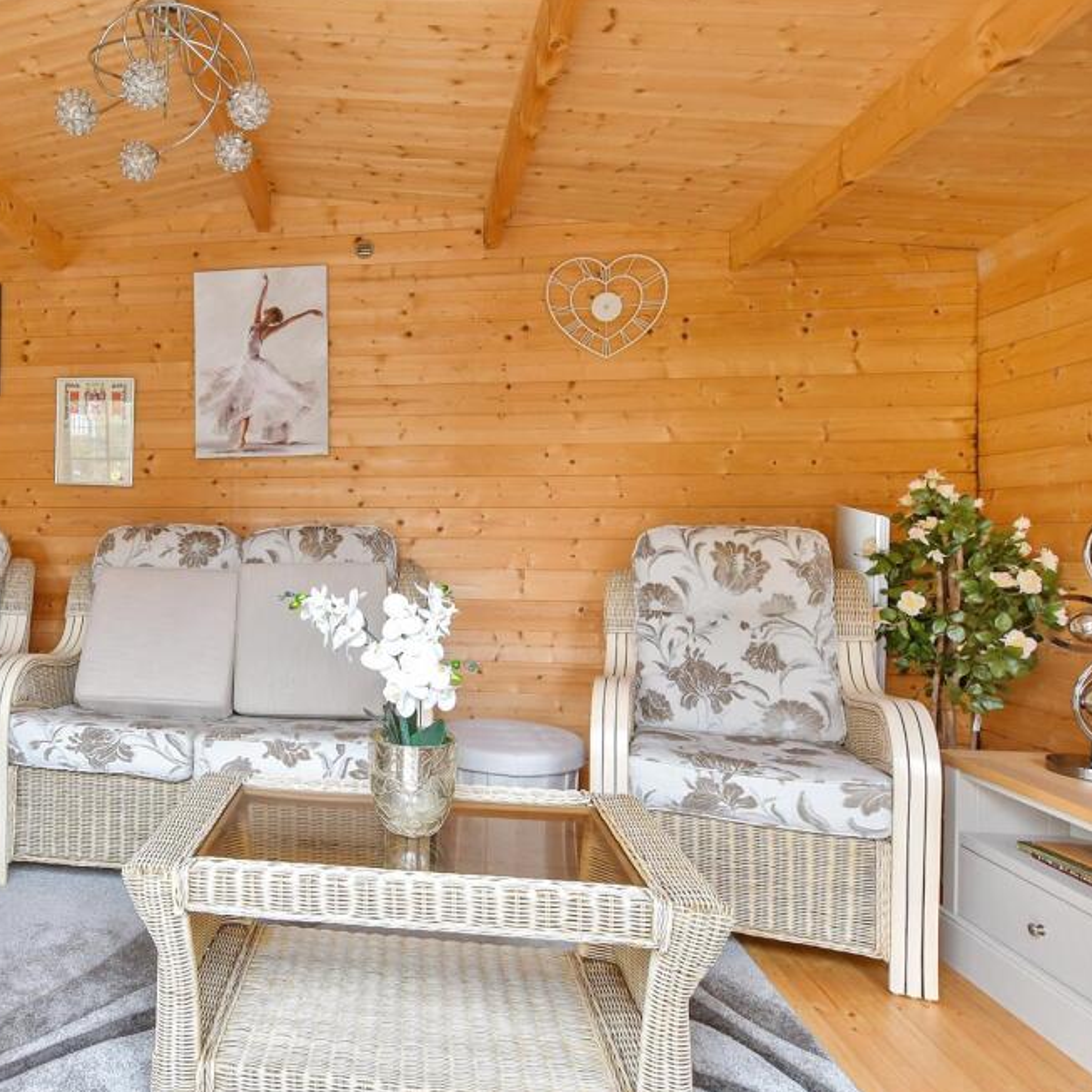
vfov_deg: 74.8
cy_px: 536
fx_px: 714
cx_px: 241
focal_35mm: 20
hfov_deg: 68.7
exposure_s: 1/6
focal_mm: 10
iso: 200
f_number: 8
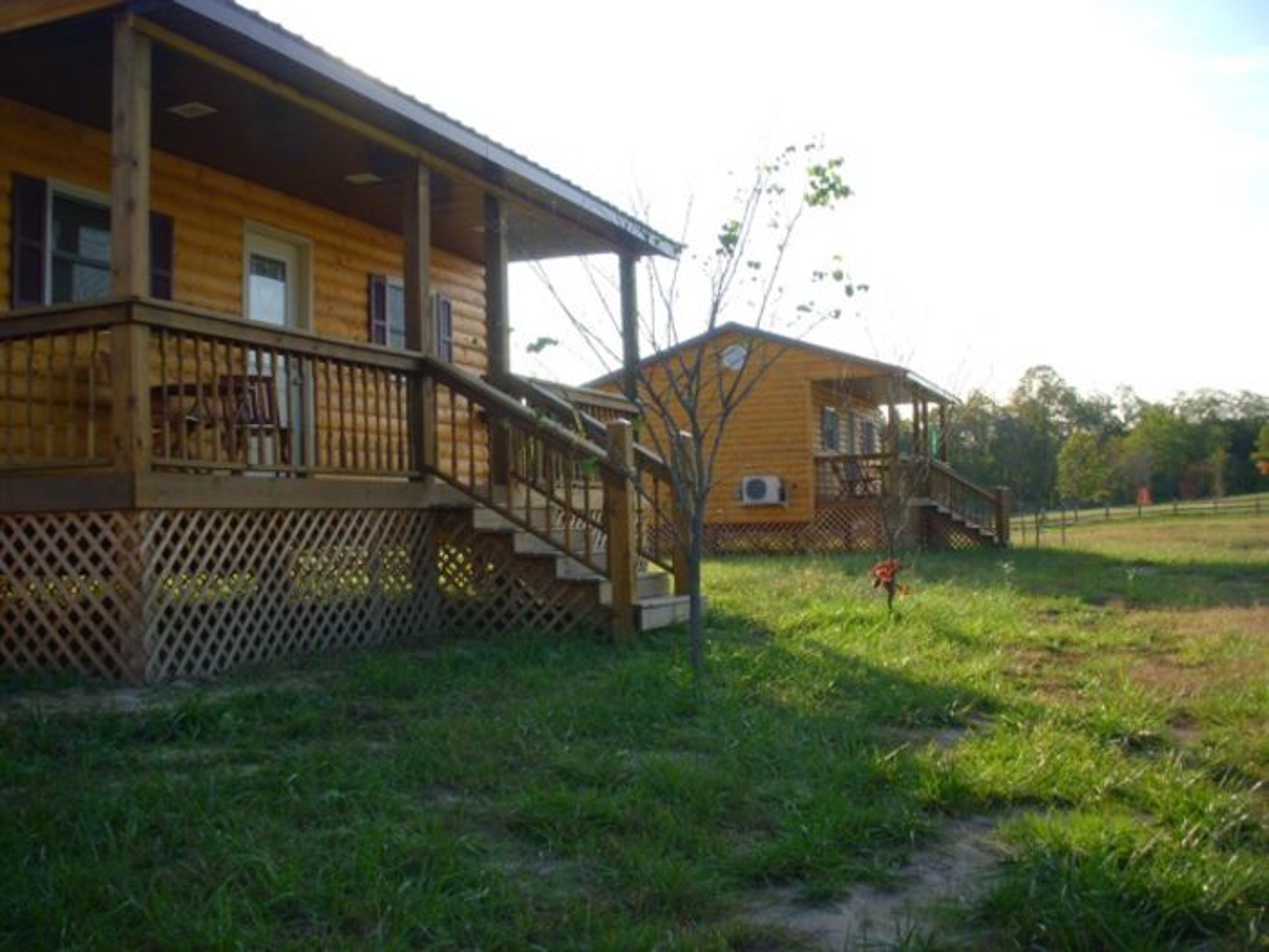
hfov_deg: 49.0
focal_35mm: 38
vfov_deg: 37.7
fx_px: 1393
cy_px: 476
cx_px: 634
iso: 100
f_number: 3.3
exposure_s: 1/500
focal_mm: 6.3
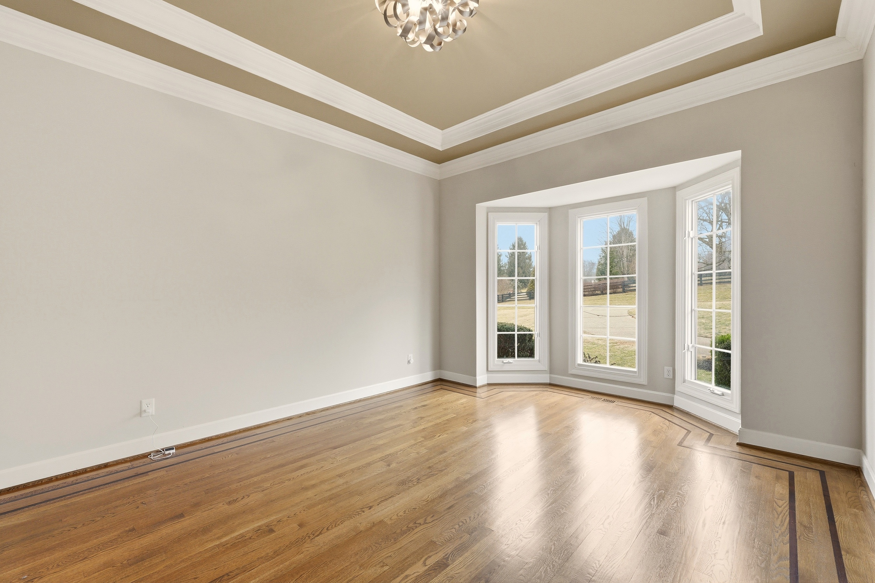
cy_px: 292
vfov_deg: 77.3
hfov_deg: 100.4
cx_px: 438
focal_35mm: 15
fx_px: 364
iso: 400
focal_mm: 10
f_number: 9
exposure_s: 1/400
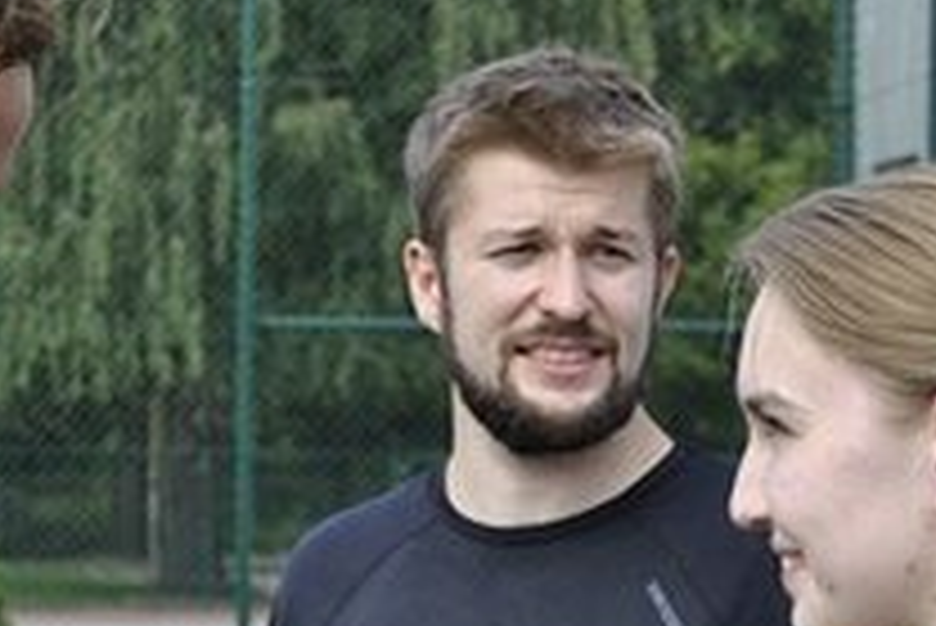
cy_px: 664
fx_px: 4631
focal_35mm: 178
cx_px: 495
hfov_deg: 11.5
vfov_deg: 7.7
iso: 200
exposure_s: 1/800
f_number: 5
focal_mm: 38
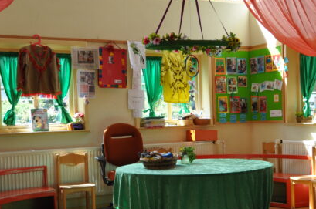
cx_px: 215
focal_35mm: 62
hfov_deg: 32.1
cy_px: 131
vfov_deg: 21.8
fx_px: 543
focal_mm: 22
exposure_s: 1/125
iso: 400
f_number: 5.6
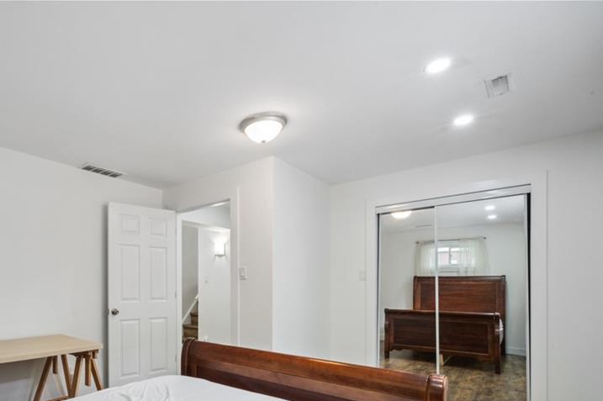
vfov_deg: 59.5
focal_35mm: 20
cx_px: 175
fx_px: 335
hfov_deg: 79.6
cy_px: 285
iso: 400
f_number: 18
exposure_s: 1/5
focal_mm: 14
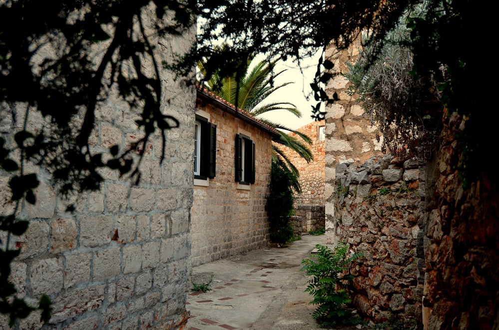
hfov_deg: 53.2
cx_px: 250
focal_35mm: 36
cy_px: 165
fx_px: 498
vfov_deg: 36.7
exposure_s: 1/30
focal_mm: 24
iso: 320
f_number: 4.5
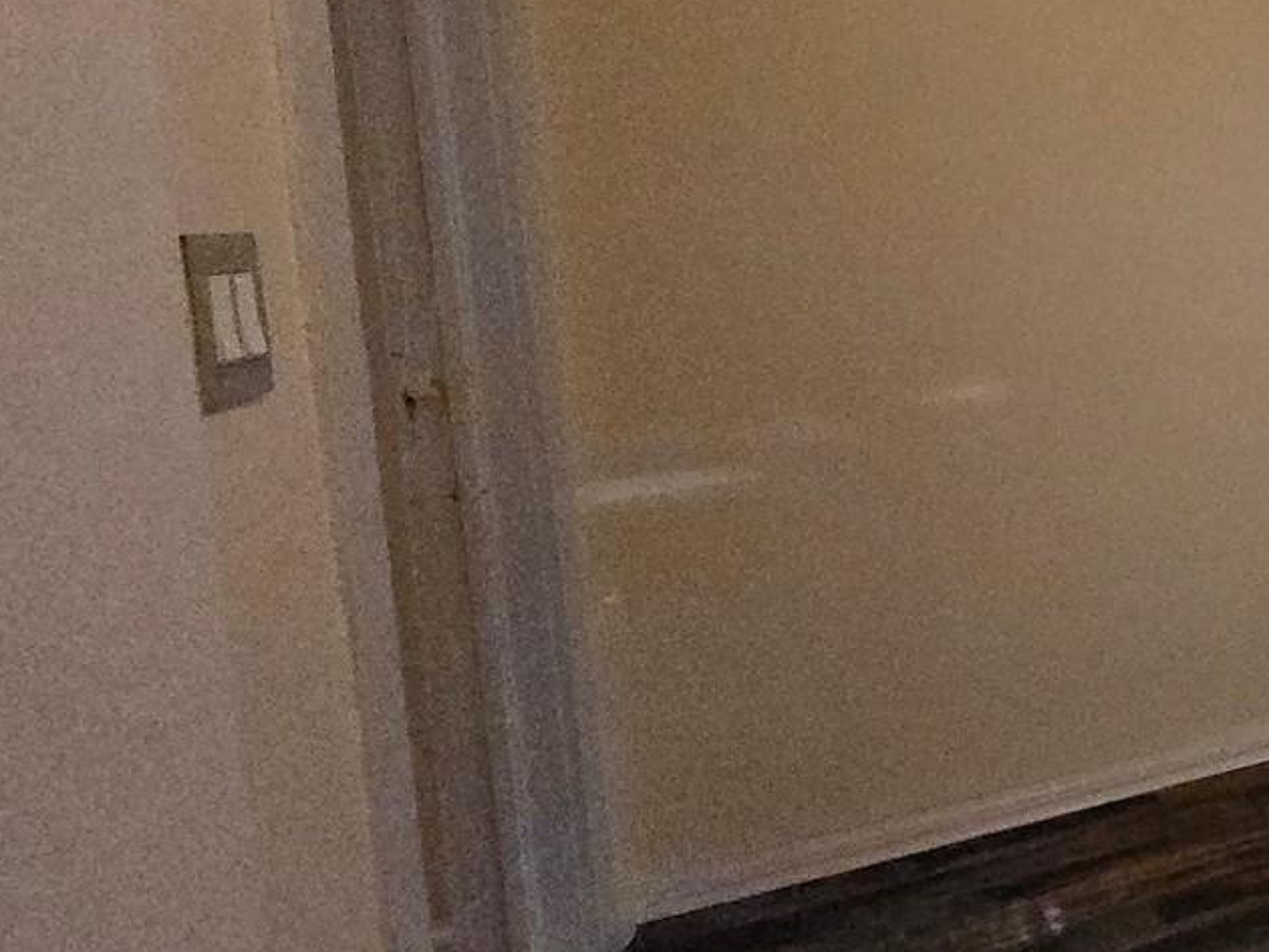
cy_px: 278
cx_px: 1549
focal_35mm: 33
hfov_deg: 39.0
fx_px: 1210
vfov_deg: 42.1
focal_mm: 1.7
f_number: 2.2
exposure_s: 1/60
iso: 1000
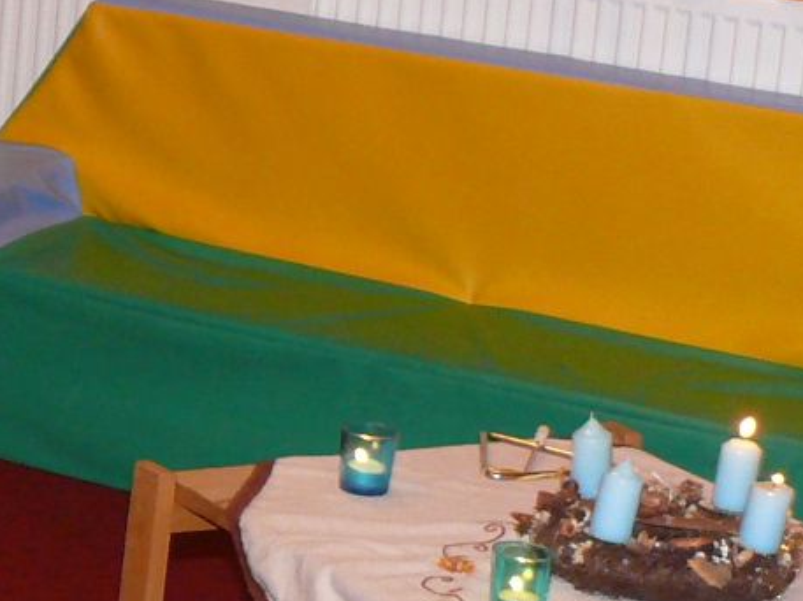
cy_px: 179
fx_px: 3639
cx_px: -761
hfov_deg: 11.4
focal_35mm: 157
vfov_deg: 9.4
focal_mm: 7.4
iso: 200
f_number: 2.8
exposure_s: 1/30
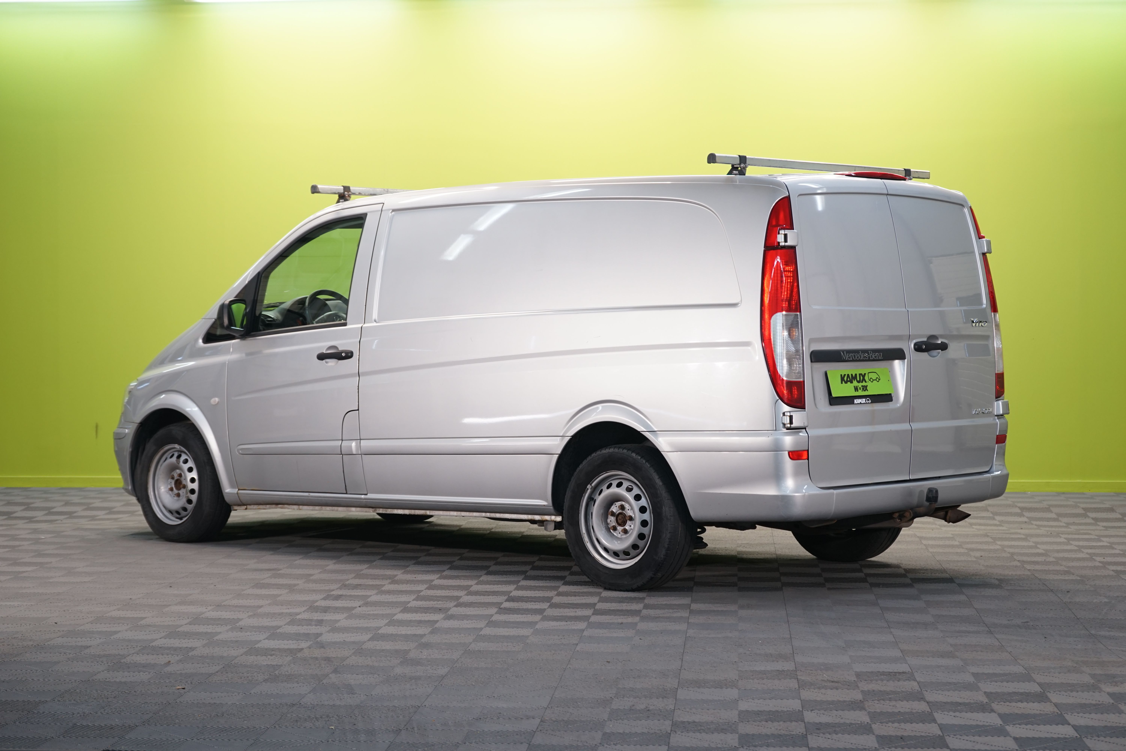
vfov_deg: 19.5
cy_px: 376
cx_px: 563
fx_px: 2189
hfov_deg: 28.8
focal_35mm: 70
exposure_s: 1/25
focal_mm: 70
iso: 500
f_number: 6.3
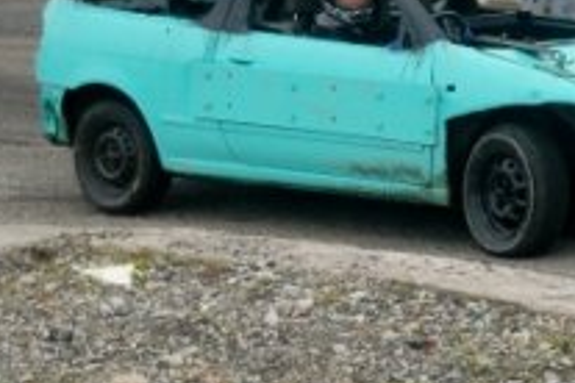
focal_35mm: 213
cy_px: -50
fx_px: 3402
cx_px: 692
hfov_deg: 9.5
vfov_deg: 6.4
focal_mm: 46
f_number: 5
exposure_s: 1/1000
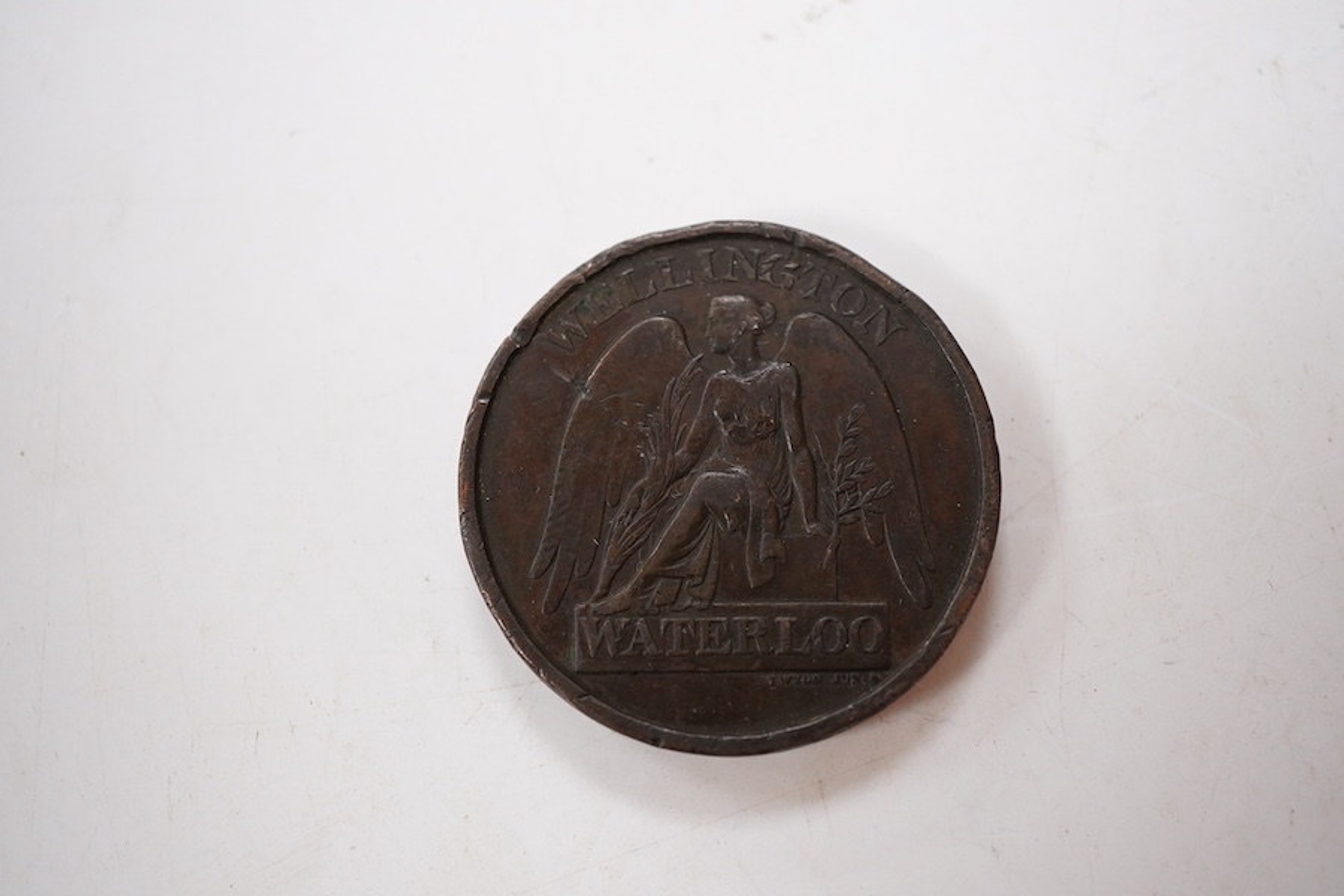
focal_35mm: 45
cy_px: 448
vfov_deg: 29.9
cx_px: 672
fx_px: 1680
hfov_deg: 43.6
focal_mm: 30
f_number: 6.3
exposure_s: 1/125
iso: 1250
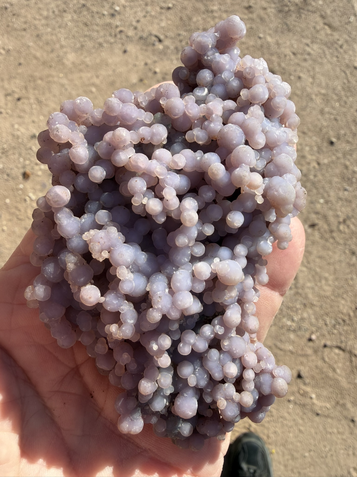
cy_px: 238
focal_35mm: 24
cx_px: 178
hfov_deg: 56.8
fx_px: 330
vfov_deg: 71.6
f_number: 2.2
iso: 25
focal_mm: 2.22
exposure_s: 1/777
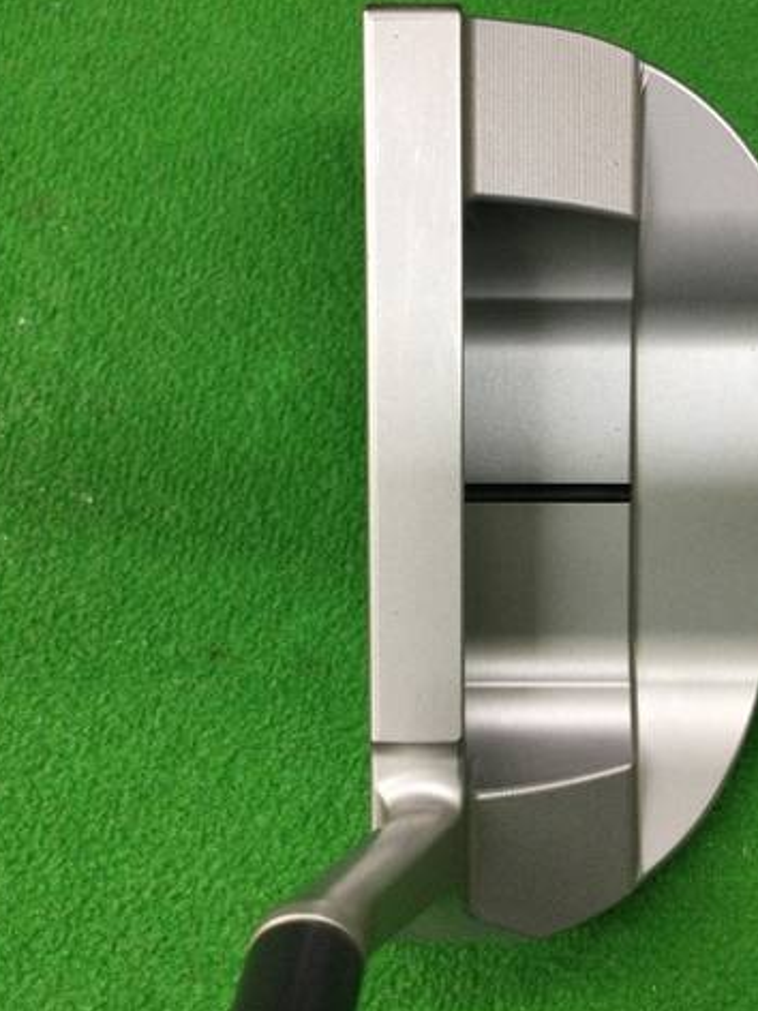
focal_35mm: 42
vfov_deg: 44.8
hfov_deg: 34.0
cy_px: 506
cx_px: 518
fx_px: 1226
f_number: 2.4
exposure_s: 1/30
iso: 80
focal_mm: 3.3
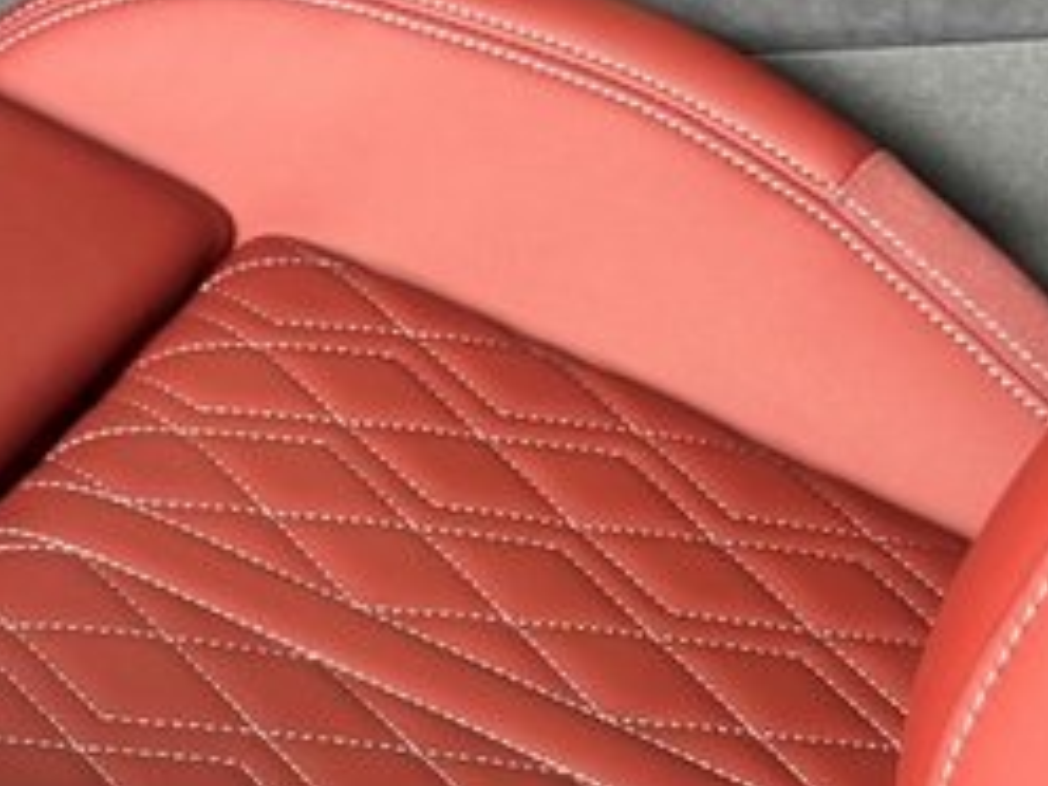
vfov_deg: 11.8
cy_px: 875
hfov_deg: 15.7
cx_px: 63
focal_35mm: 124
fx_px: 3754
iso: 250
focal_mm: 6.86
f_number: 1.78
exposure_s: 1/60
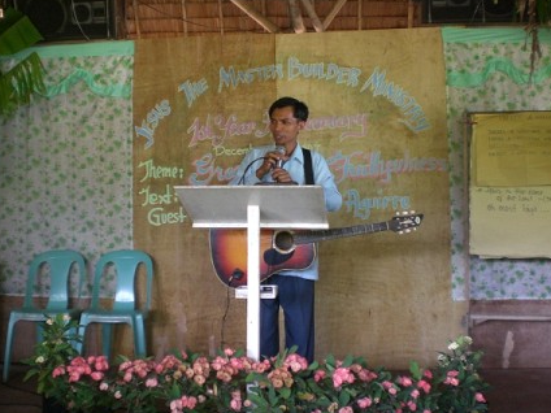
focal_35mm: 43
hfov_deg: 43.8
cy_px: 204
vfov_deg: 33.6
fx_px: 684
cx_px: 279
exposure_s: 1/50
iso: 200
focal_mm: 6.3
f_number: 3.1
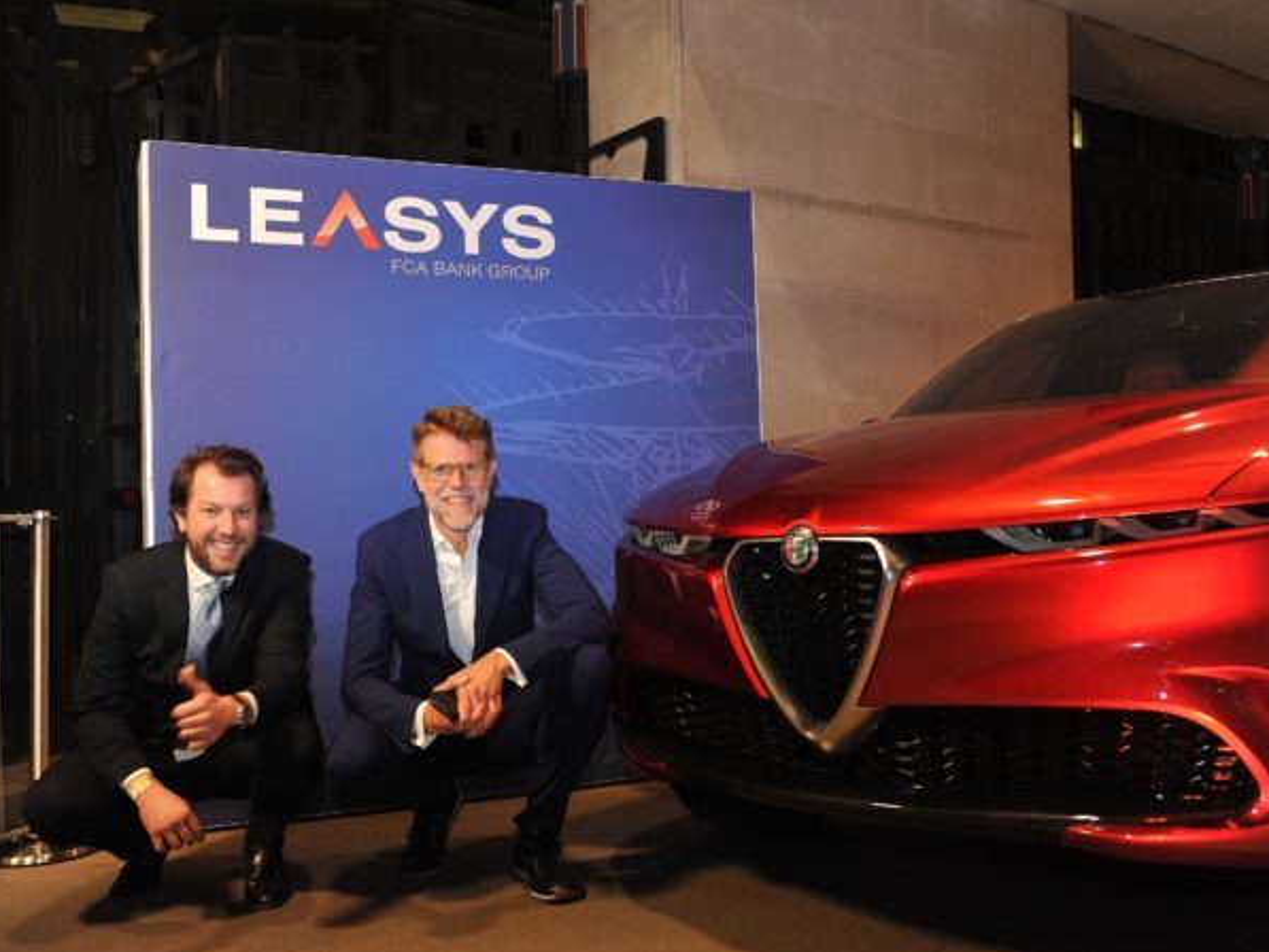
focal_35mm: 35
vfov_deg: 40.7
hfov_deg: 52.6
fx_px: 1283
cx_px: 631
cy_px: 478
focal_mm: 32
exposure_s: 1/60
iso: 1250
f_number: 5.6
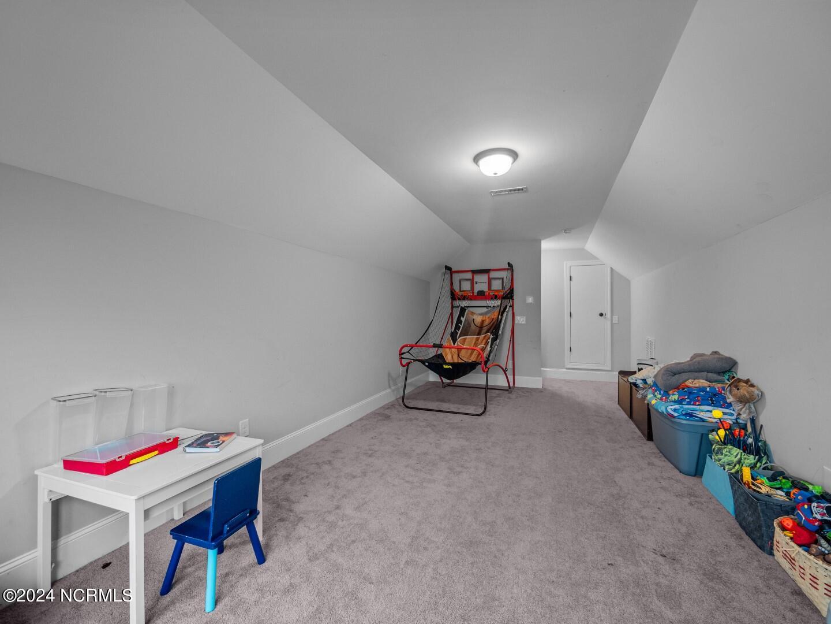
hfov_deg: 102.1
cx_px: 416
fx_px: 336
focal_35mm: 14
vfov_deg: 85.7
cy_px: 312
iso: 500
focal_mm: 7
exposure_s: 1/10
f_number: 4
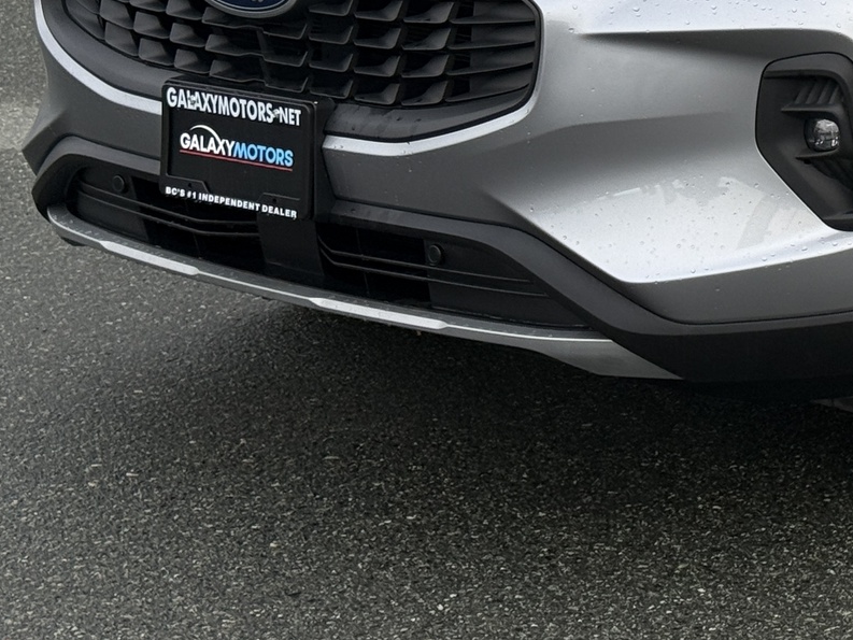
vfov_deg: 11.8
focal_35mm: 124
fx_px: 3056
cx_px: 1024
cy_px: -52
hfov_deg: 15.3
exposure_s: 1/499
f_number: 1.78
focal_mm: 6.76
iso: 64
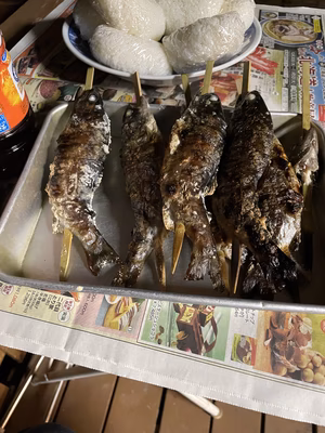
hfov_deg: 53.1
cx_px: 162
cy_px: 216
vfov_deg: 67.3
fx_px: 325
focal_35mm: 26
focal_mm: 4.2
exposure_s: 1/30
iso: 640
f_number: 1.6
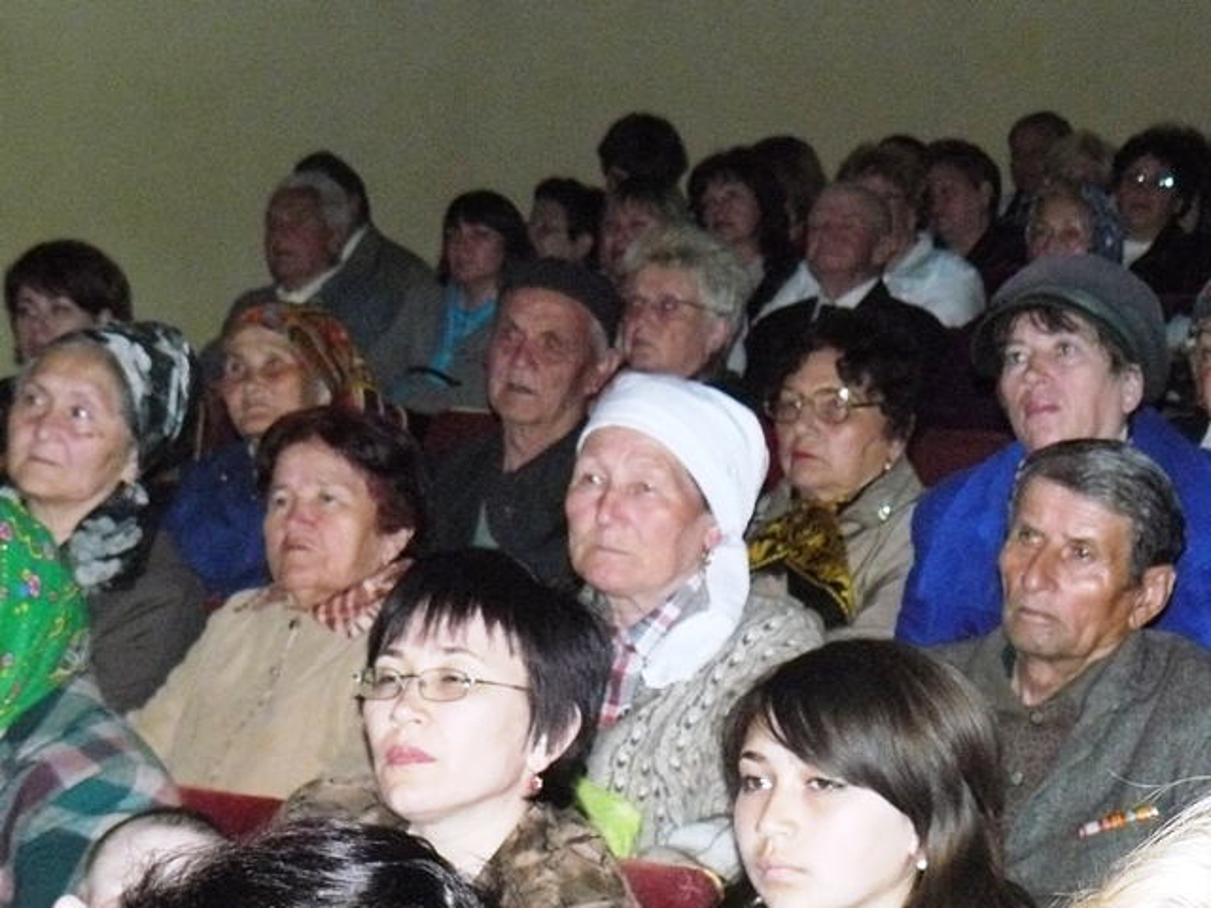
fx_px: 3988
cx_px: 606
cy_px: 454
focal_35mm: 114
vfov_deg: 13.0
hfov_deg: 17.3
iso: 400
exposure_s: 1/30
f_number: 3.2
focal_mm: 12.6
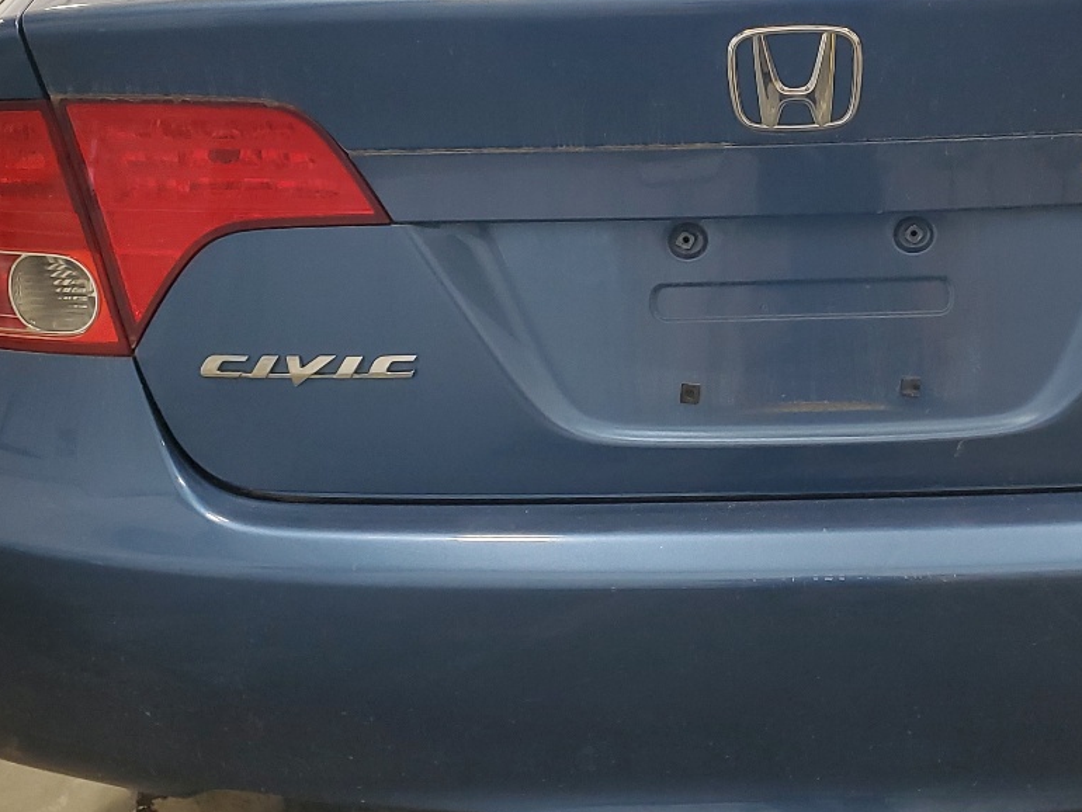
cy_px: 246
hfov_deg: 35.2
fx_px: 1688
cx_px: 711
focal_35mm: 54
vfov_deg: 26.8
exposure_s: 1/60.2
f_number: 1.5
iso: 60
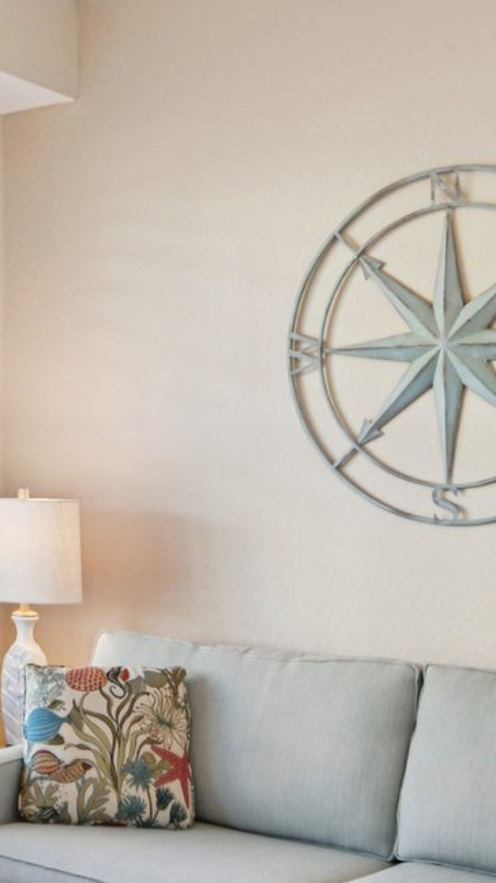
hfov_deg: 22.2
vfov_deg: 39.1
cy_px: 494
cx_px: 74
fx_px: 1240
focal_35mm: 53
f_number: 8
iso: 400
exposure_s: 1/40
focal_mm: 16
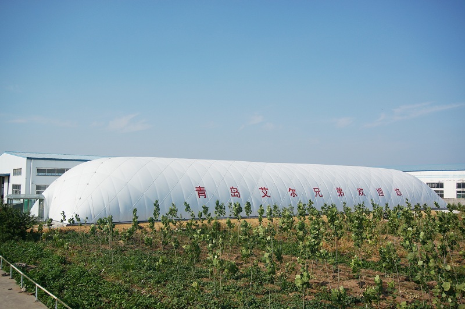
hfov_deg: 53.2
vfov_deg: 36.8
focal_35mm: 36
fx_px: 464
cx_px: 232
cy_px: 154
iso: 100
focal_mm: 24
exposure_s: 1/1250
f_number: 5.6
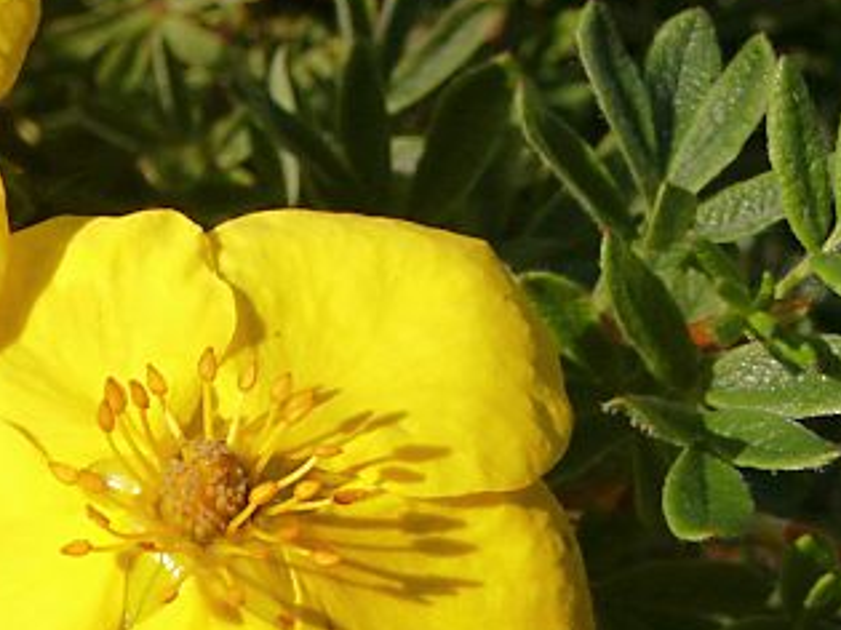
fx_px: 4809
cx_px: -72
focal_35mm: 198
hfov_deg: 9.9
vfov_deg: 7.5
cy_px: 505
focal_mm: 15.61
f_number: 8
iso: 64
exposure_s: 1/250
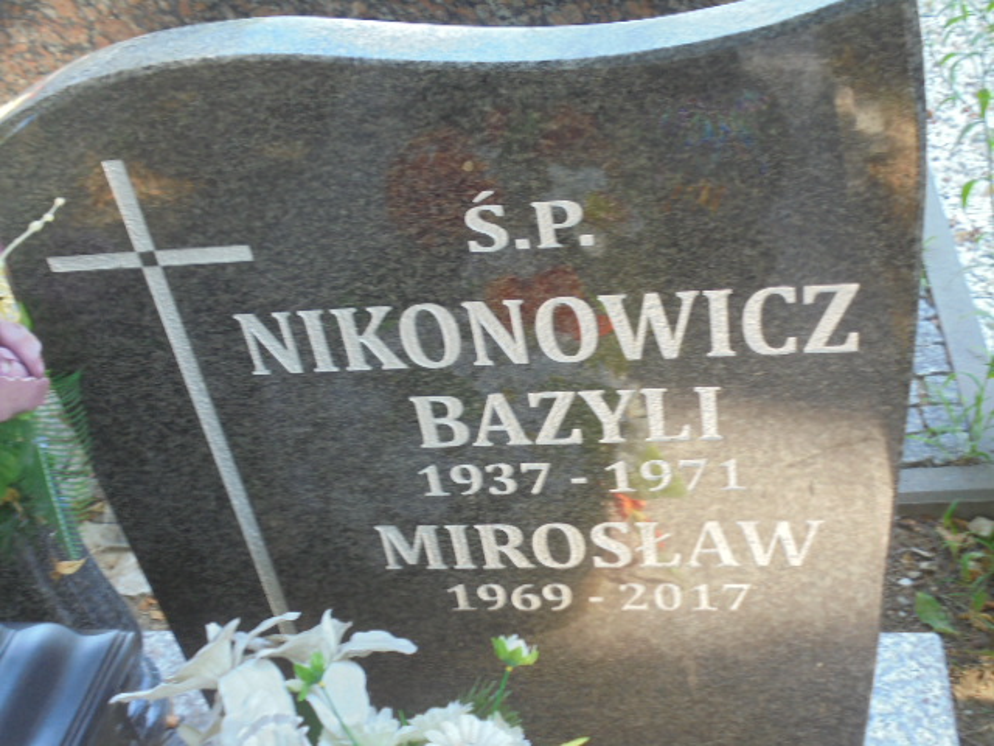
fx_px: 1235
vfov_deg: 33.6
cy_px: 373
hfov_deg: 43.9
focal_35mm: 43
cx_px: 497
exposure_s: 1/30
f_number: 4.5
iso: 100
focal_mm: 7.8
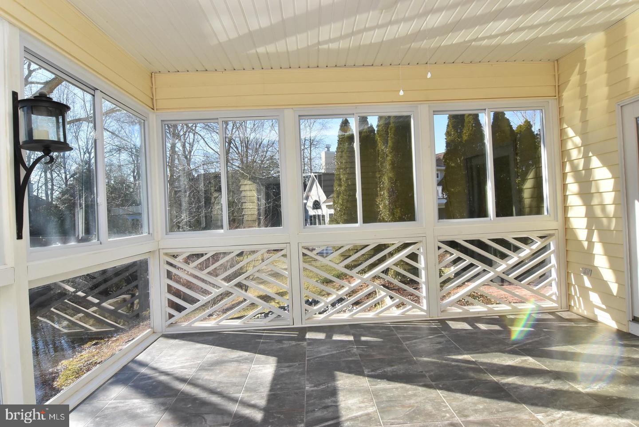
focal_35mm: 18
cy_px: 214
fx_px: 320
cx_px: 320
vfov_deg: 67.5
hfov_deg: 90.0
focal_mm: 12
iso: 800
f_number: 18
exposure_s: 1/200
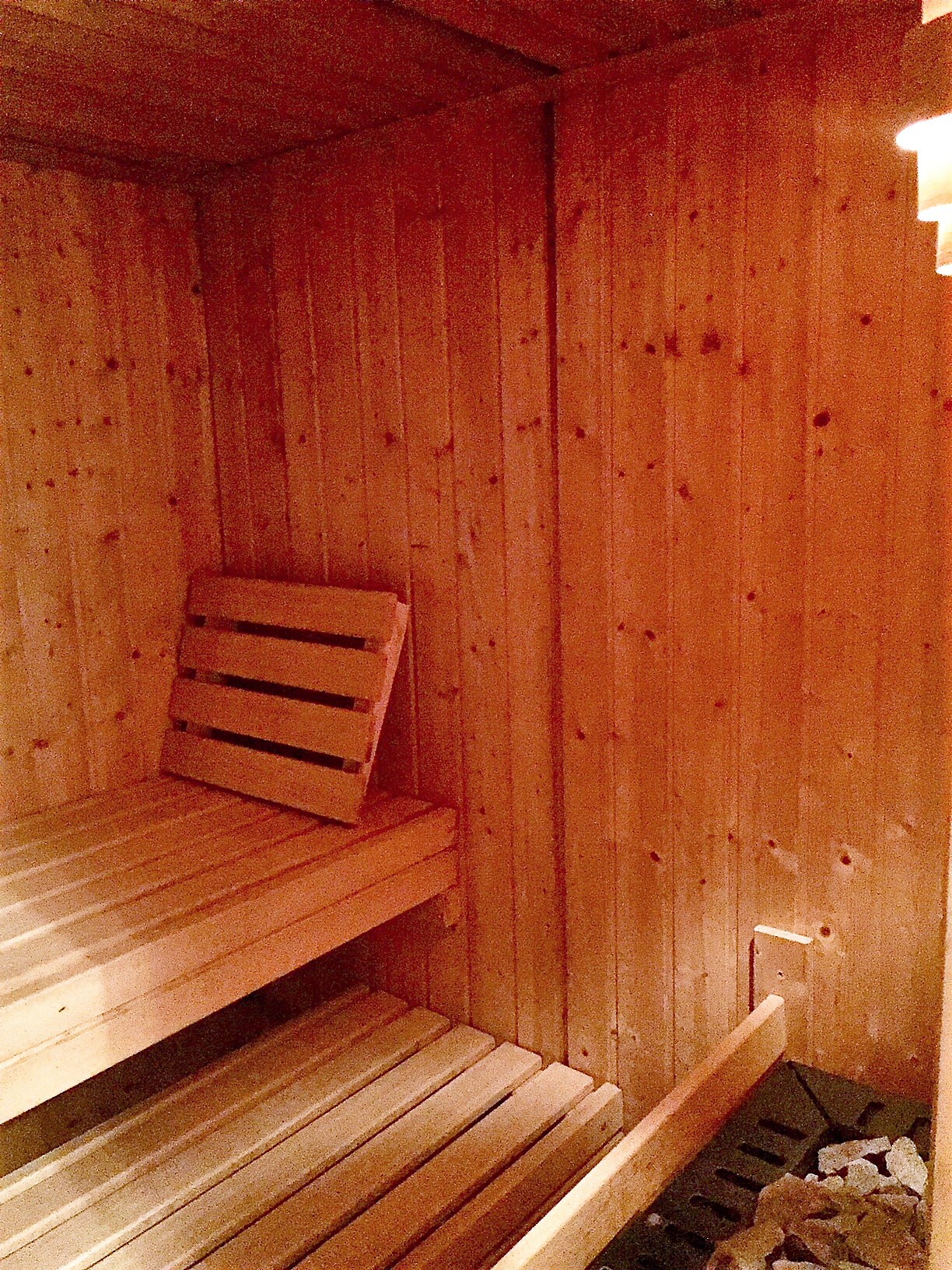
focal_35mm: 29
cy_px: 635
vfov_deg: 61.7
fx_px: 1063
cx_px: 476
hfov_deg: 48.2
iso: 2000
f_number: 2.2
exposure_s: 1/17
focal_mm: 4.15
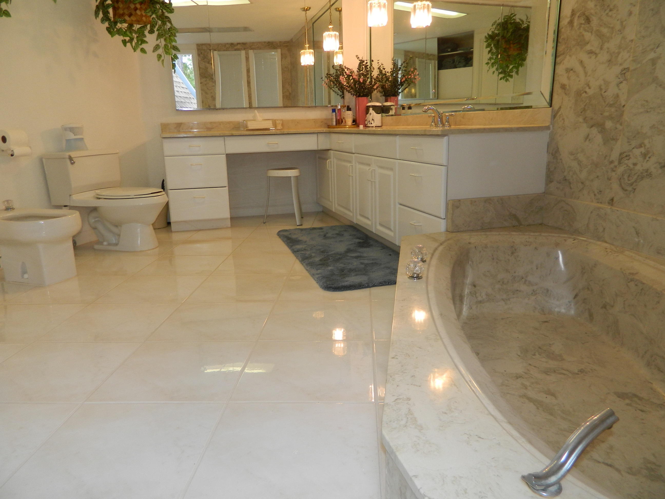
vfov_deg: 54.9
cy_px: 250
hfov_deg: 69.4
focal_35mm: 25
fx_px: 480
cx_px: 332
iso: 100
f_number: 3.1
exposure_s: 1/30
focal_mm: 4.5
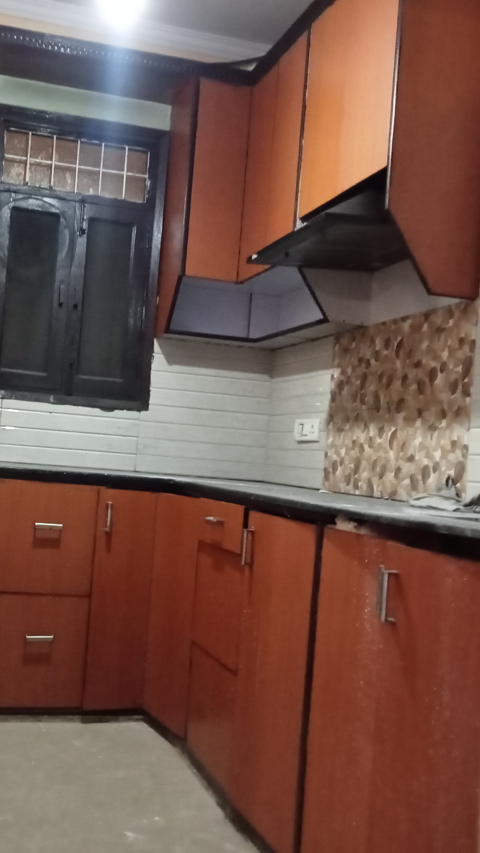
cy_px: 427
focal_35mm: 41
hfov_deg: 28.7
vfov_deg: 49.4
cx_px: 139
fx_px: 928
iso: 2017
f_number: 2.2
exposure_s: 1/25
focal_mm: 3.46
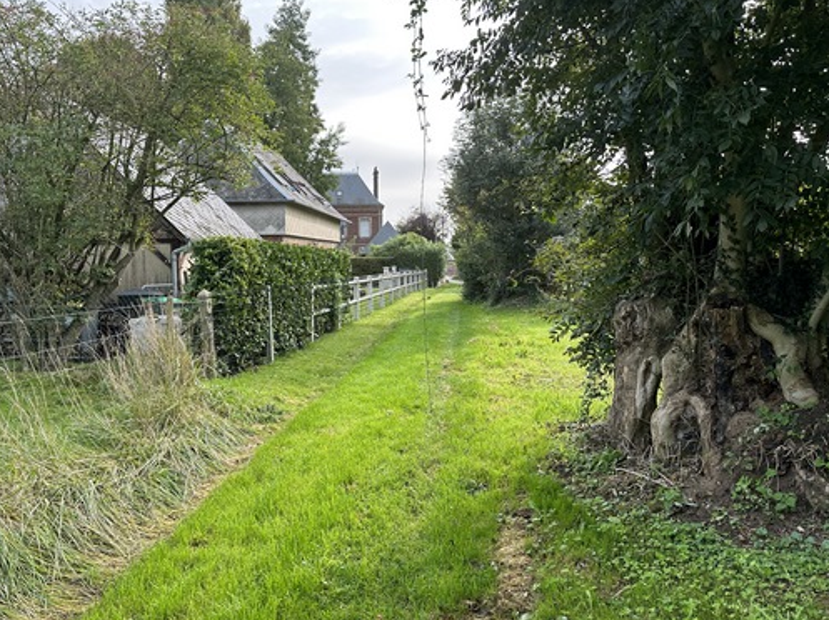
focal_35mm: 29
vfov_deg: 48.1
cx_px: 375
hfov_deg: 61.6
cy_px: 287
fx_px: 694
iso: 80
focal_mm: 6.86
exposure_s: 1/1009
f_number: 1.78
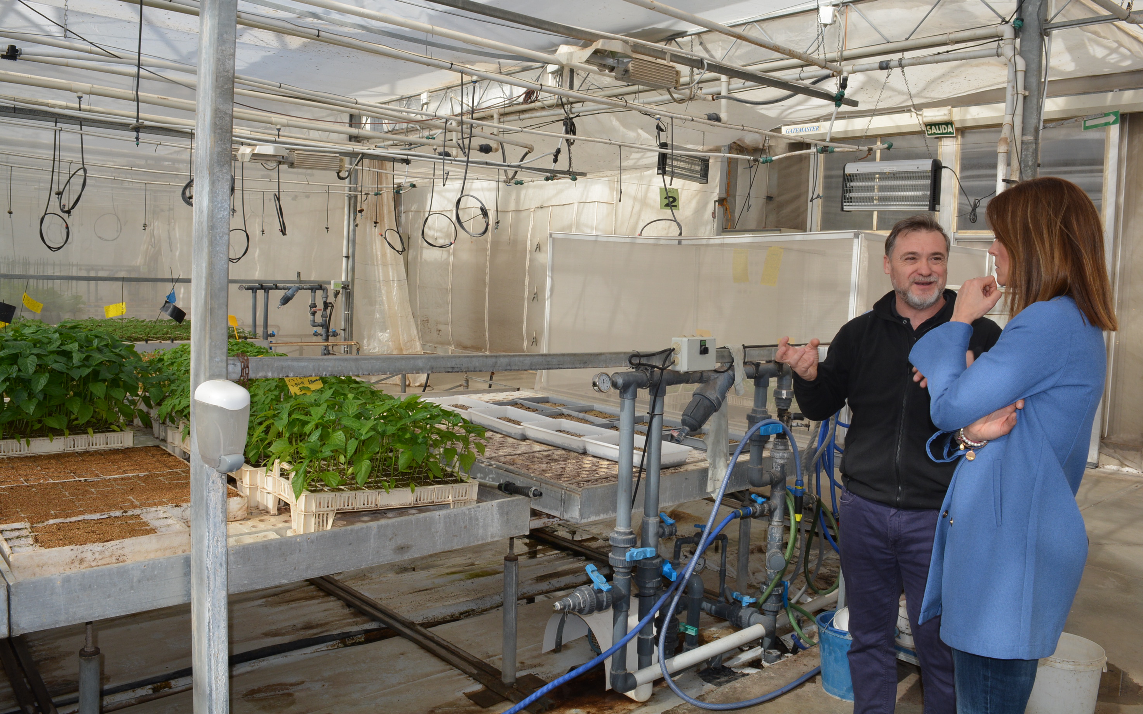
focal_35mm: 28
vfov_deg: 44.5
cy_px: 327
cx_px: 581
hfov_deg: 66.5
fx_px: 872
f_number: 11
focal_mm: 18
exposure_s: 1/200
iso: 400
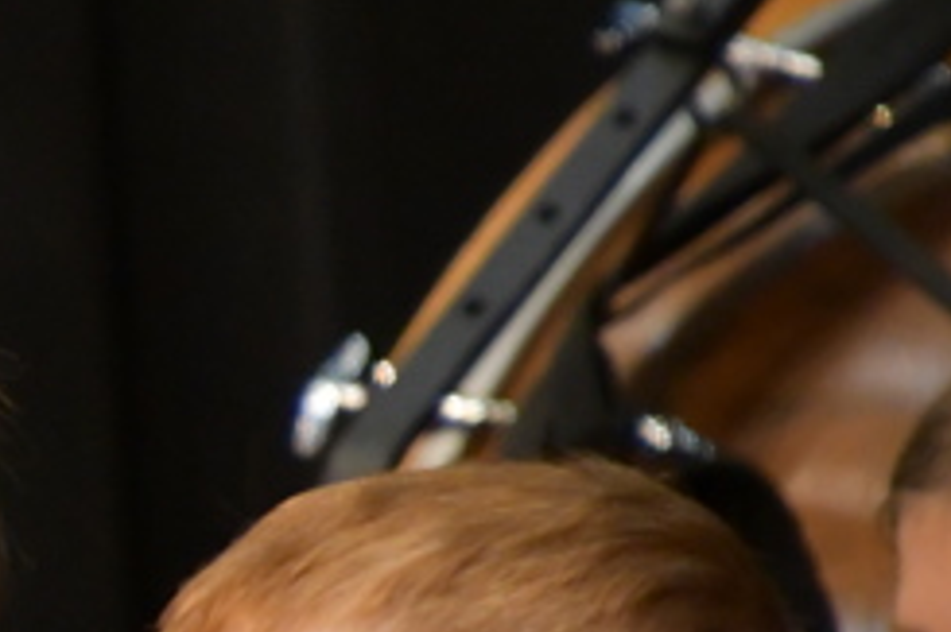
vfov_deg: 0.7
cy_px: 808
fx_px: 49707
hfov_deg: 1.1
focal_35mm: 1883
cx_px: -726
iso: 4000
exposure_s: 1/125
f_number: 6.3
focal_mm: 300
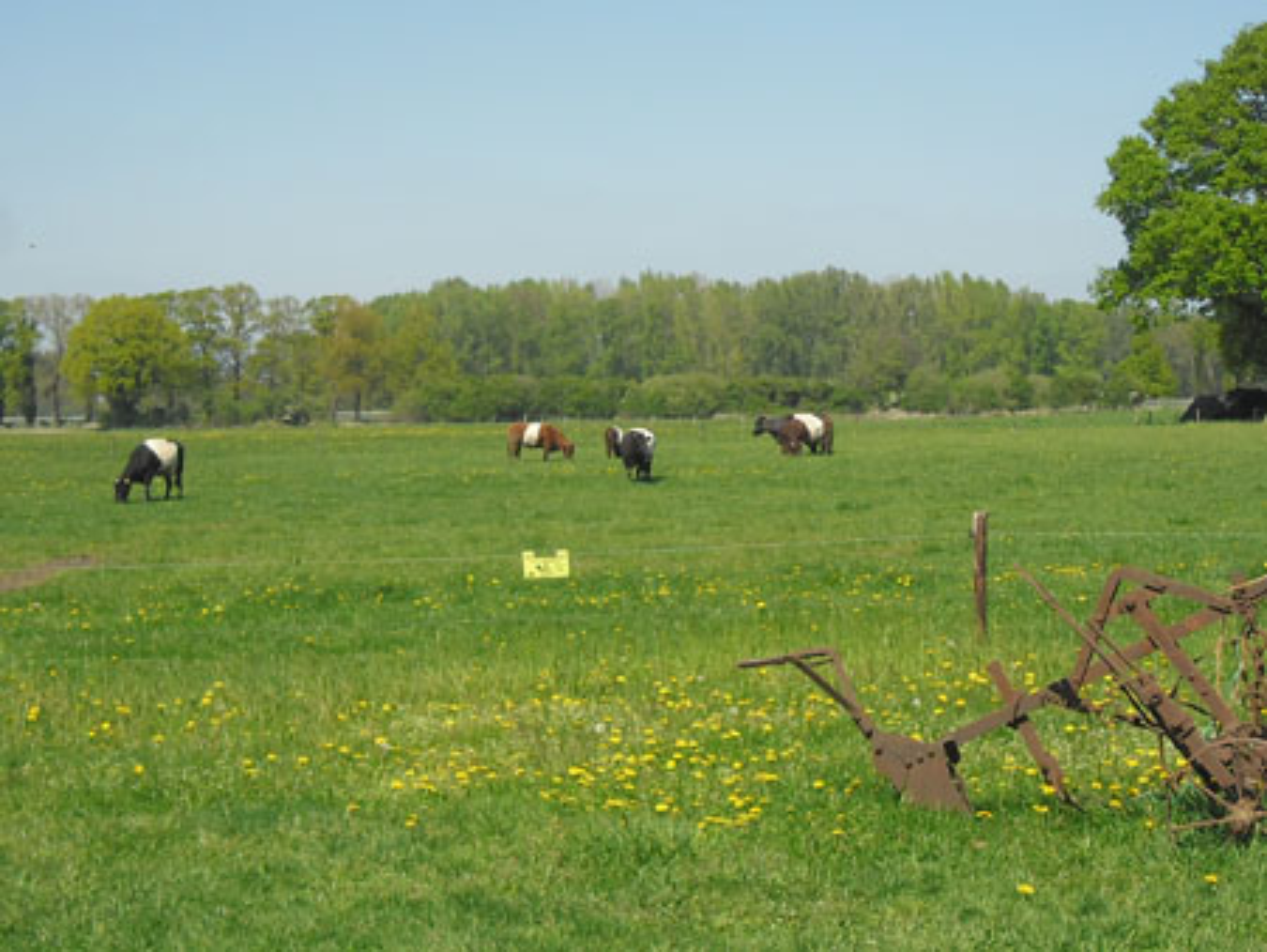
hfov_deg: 36.8
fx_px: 1904
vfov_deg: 28.1
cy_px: 476
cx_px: 634
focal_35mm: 52
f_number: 5
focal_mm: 9.3
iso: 80
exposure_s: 1/394
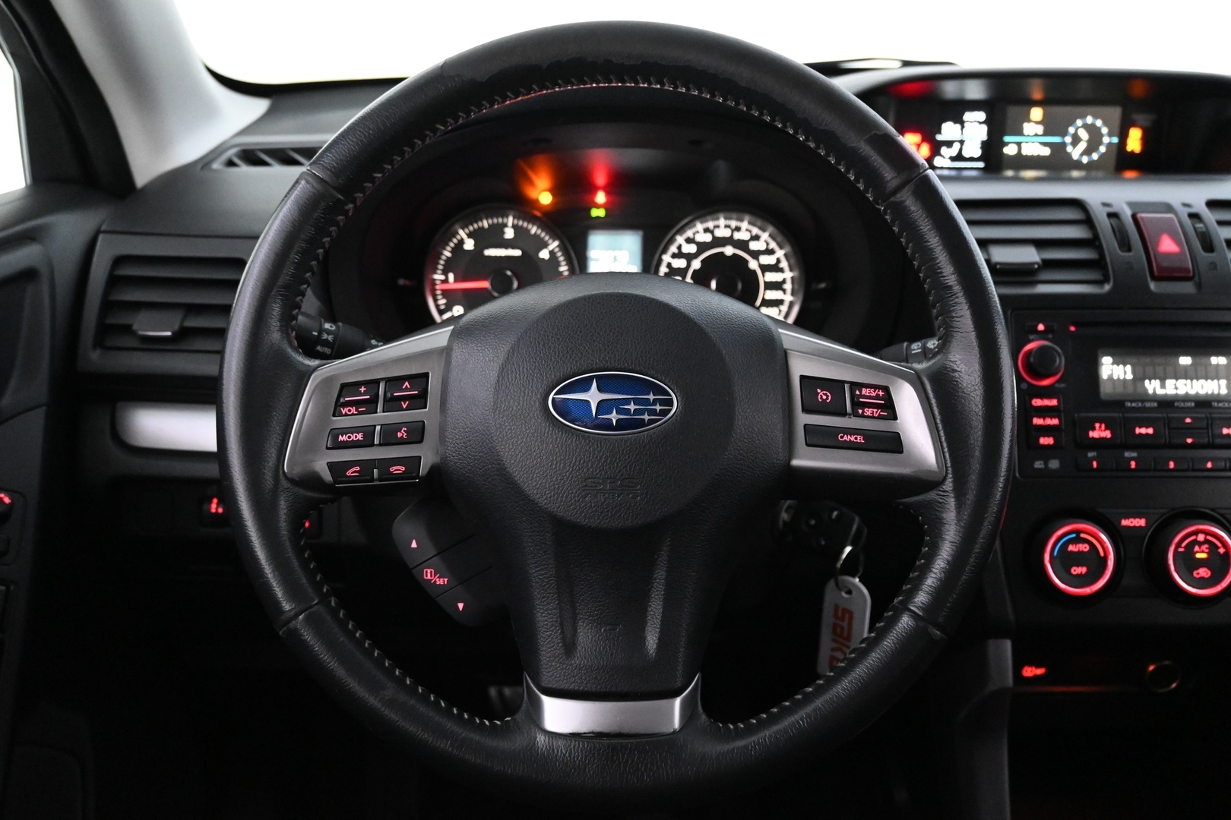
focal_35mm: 33
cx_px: 616
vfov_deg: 40.0
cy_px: 410
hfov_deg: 57.2
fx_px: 1128
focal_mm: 22
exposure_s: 1/40
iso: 5000
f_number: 4
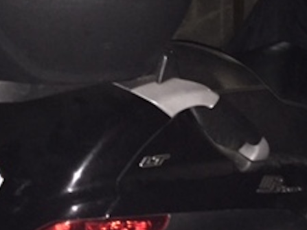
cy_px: 117
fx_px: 736
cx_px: 192
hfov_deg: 23.5
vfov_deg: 17.8
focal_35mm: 83
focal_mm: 4.15
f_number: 2.2
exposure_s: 1/17
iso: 320
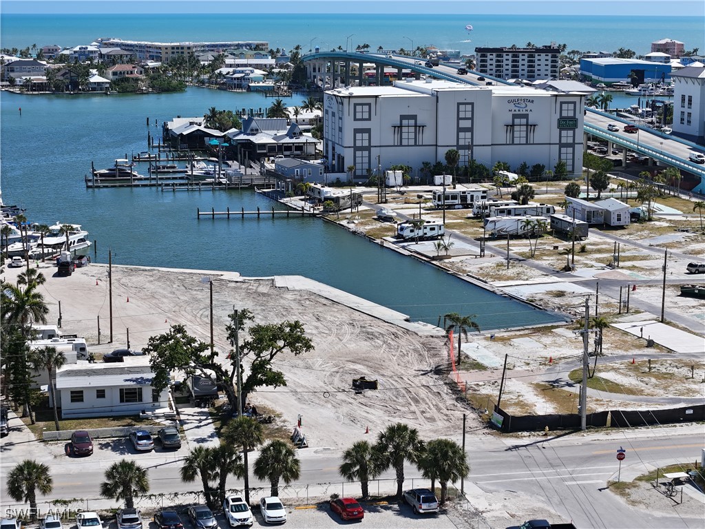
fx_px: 1426
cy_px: 264
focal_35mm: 70
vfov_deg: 21.0
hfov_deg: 27.8
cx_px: 352
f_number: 2.8
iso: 100
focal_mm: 19.35
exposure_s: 1/1250
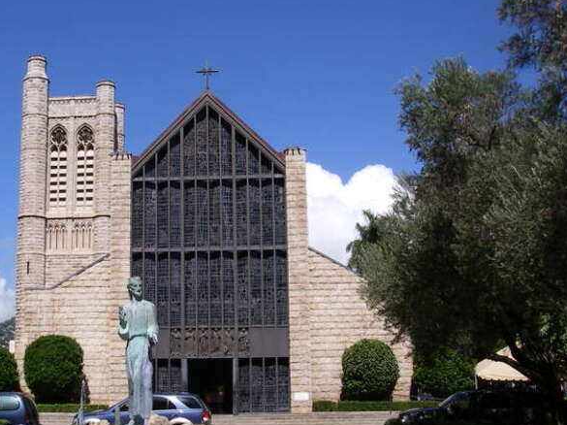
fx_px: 851
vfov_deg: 27.9
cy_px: 264
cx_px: 200
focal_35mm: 52
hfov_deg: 36.5
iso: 80
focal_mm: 6.3
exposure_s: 1/400
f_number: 6.6
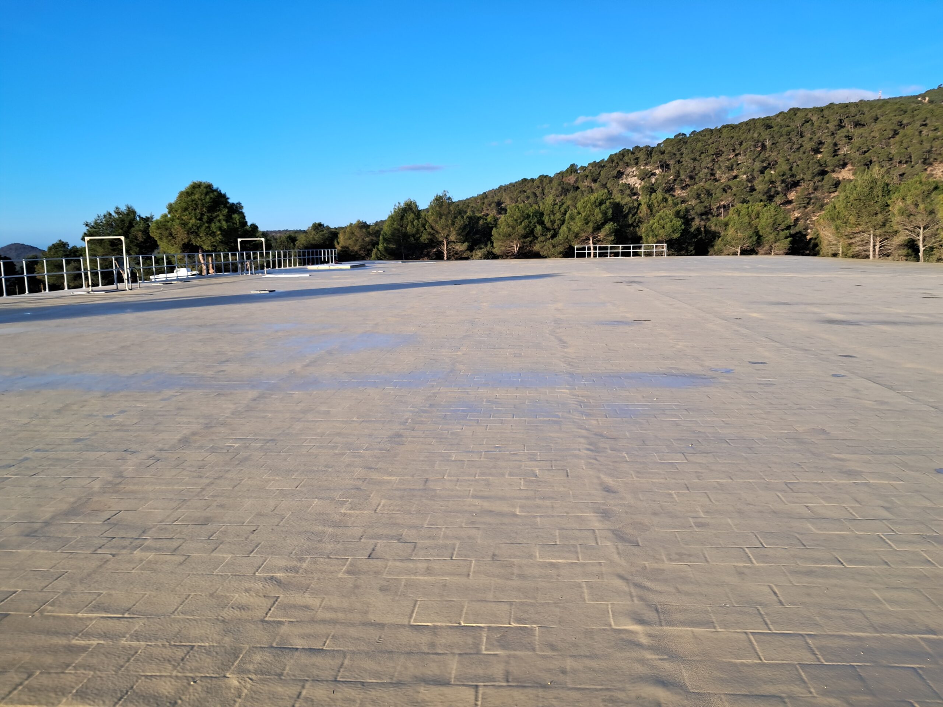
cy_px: 354
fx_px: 736
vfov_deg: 51.4
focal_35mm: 27
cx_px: 472
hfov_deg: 65.3
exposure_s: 1/364
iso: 50
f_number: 1.8
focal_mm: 4
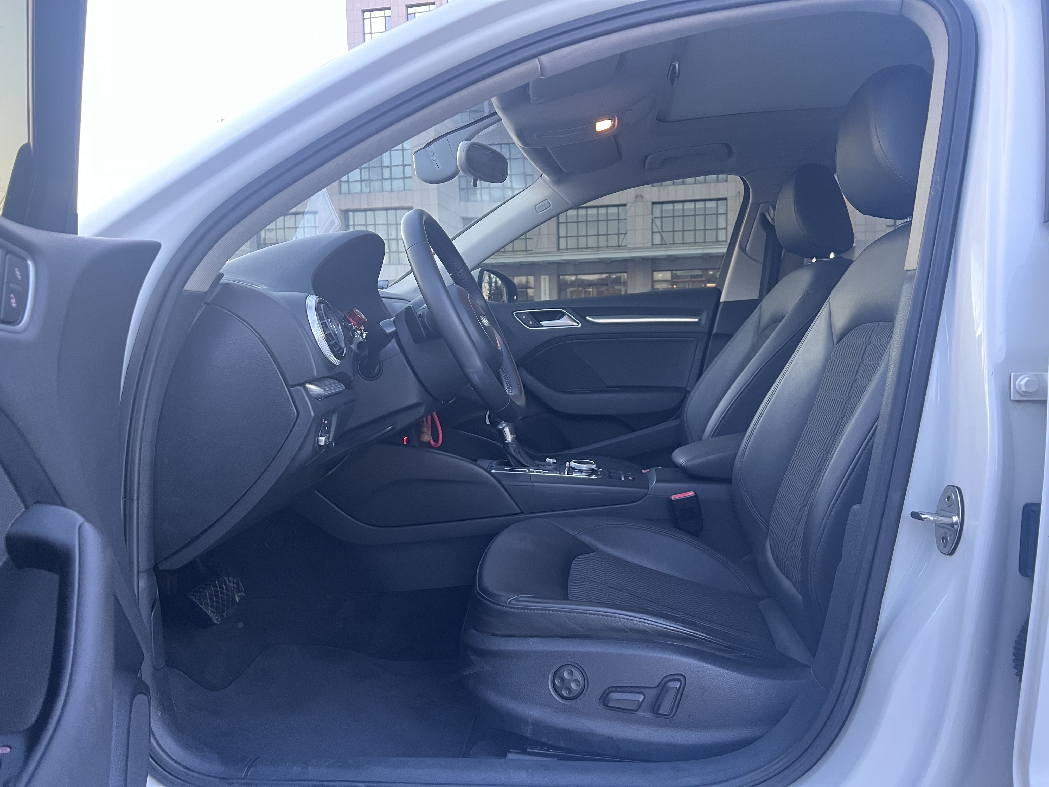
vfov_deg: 53.1
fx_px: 788
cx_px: 524
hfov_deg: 67.3
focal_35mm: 26
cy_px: 394
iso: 200
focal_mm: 5.7
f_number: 1.5
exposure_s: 1/60
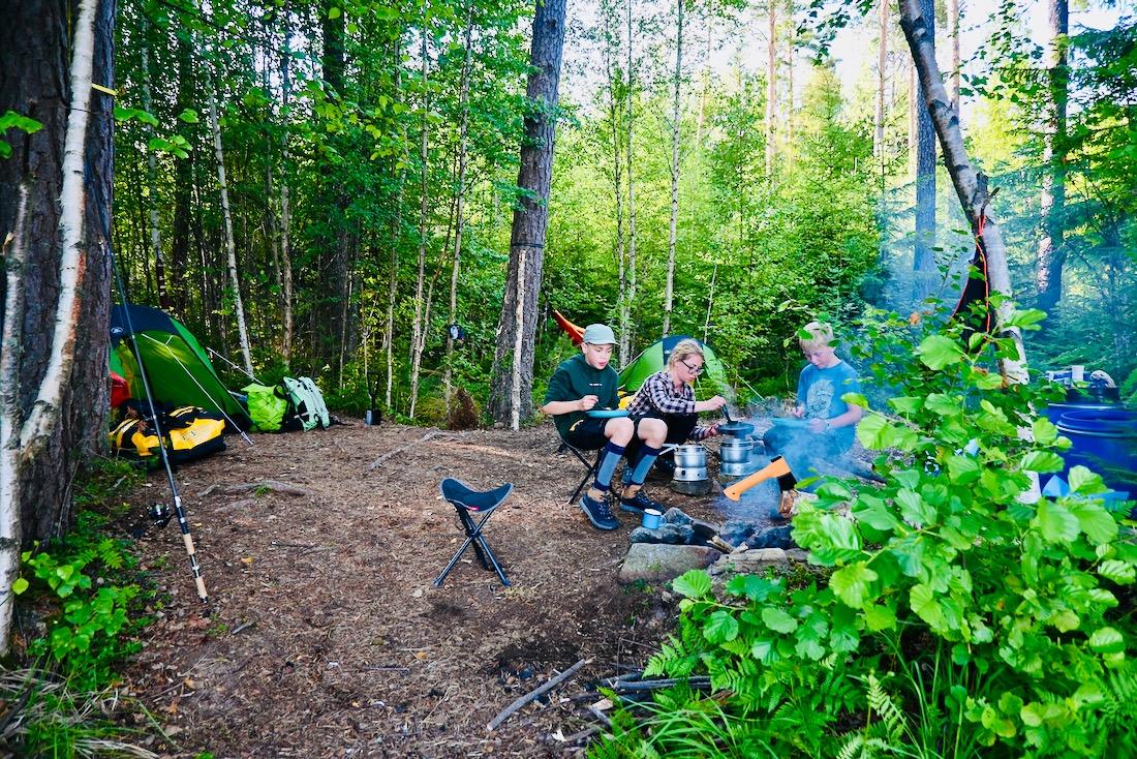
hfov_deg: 73.7
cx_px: 568
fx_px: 758
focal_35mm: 24
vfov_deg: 53.2
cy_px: 380
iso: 400
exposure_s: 1/200
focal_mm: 16
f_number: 3.5
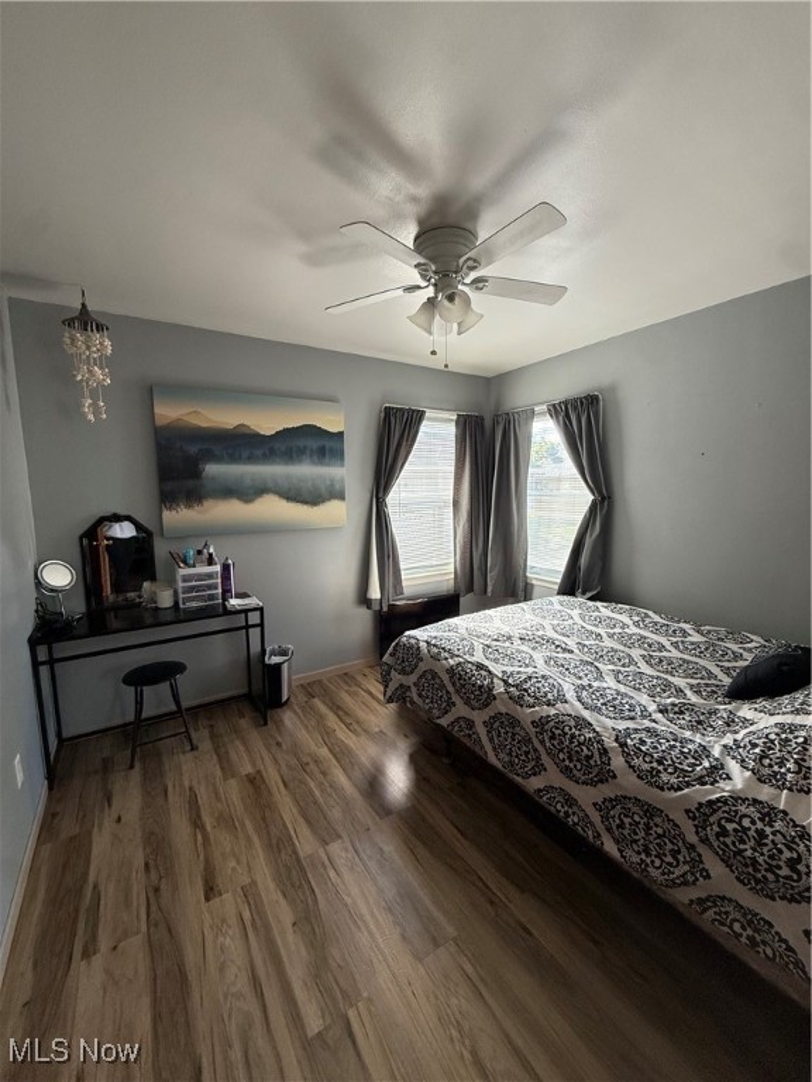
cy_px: 541
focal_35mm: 14
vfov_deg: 102.1
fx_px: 438
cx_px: 406
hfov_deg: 85.7
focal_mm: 2.22
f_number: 2.2
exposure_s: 1/99
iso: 125
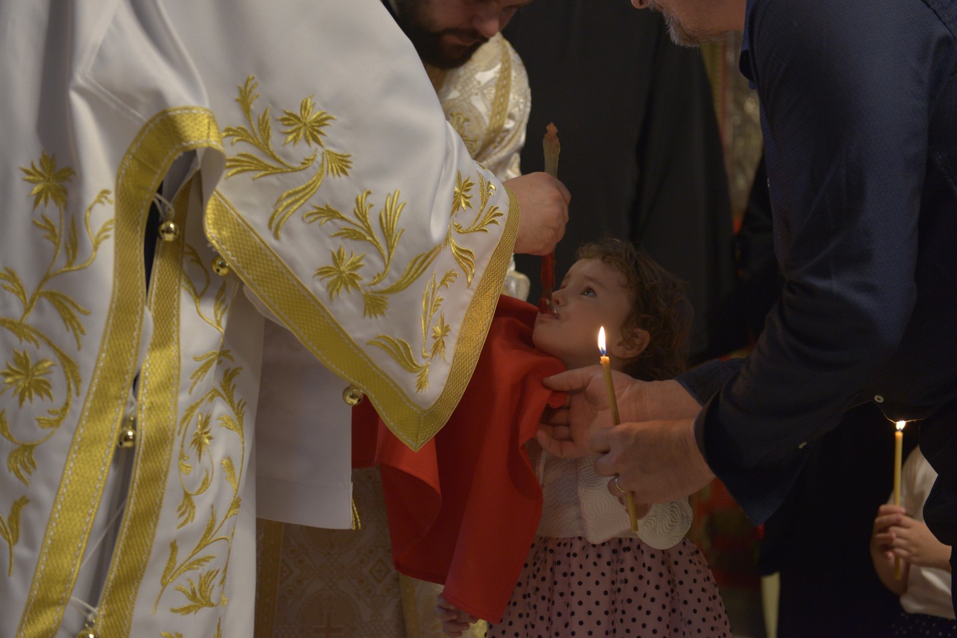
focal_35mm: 70
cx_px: 478
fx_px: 1861
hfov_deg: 28.8
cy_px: 319
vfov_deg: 19.5
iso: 1250
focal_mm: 70
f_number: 2.8
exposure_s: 1/125
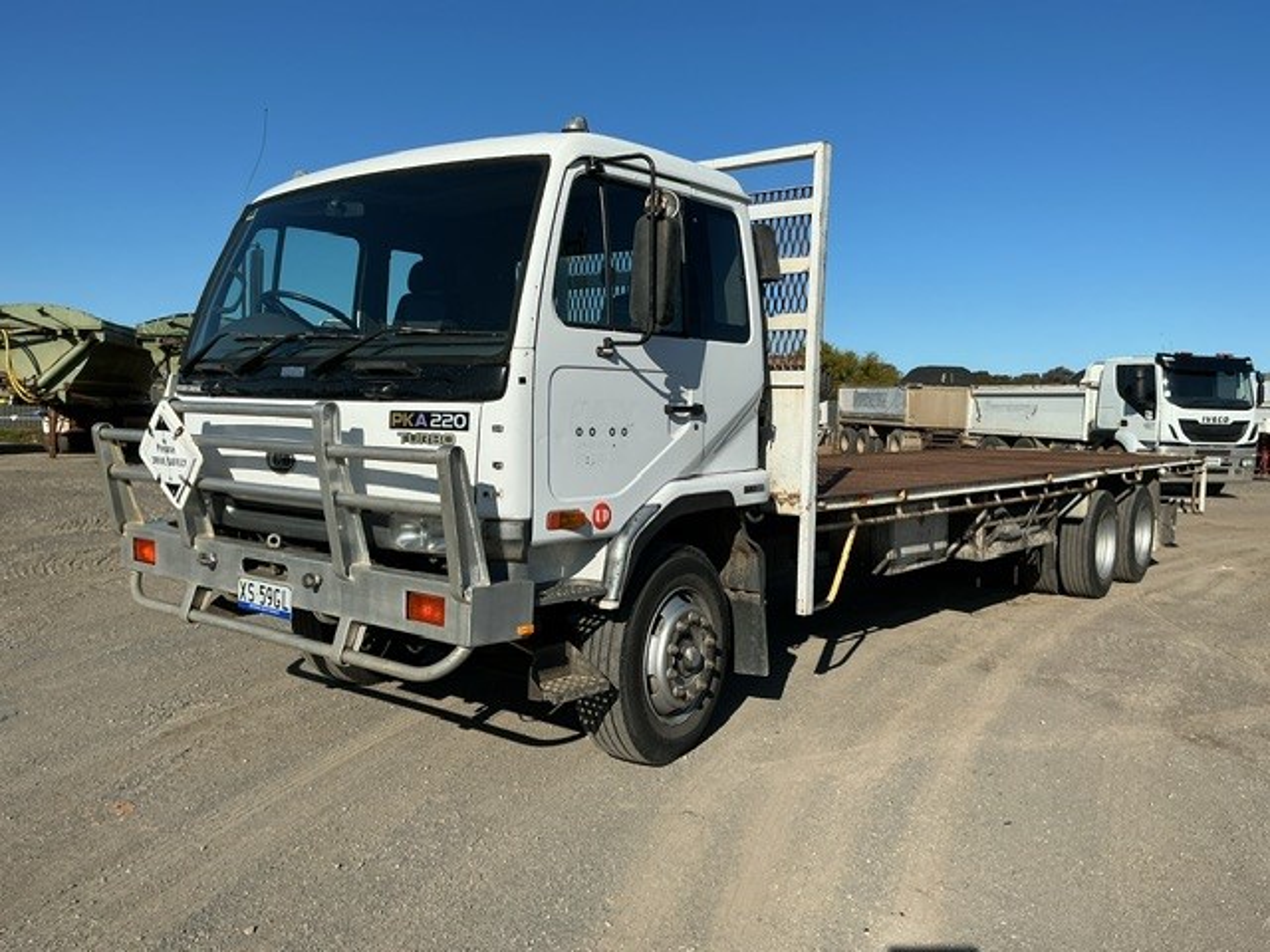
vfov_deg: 48.2
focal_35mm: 29
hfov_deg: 61.7
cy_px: 476
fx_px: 1064
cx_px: 635
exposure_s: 1/3125
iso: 25
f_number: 1.8
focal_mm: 3
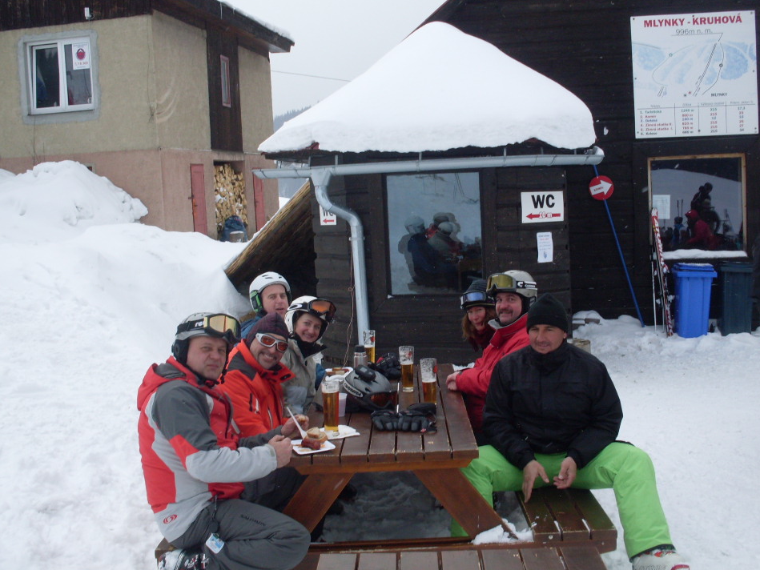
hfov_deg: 45.8
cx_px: 371
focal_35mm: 41
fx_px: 900
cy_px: 270
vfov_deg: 35.1
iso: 80
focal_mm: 6.3
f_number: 8.4
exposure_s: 1/125
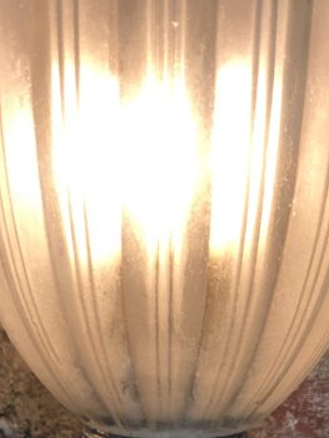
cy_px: 350
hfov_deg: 9.8
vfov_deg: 12.9
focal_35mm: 152
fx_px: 1924
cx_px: 141
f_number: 2.4
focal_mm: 6
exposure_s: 1/50
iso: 16
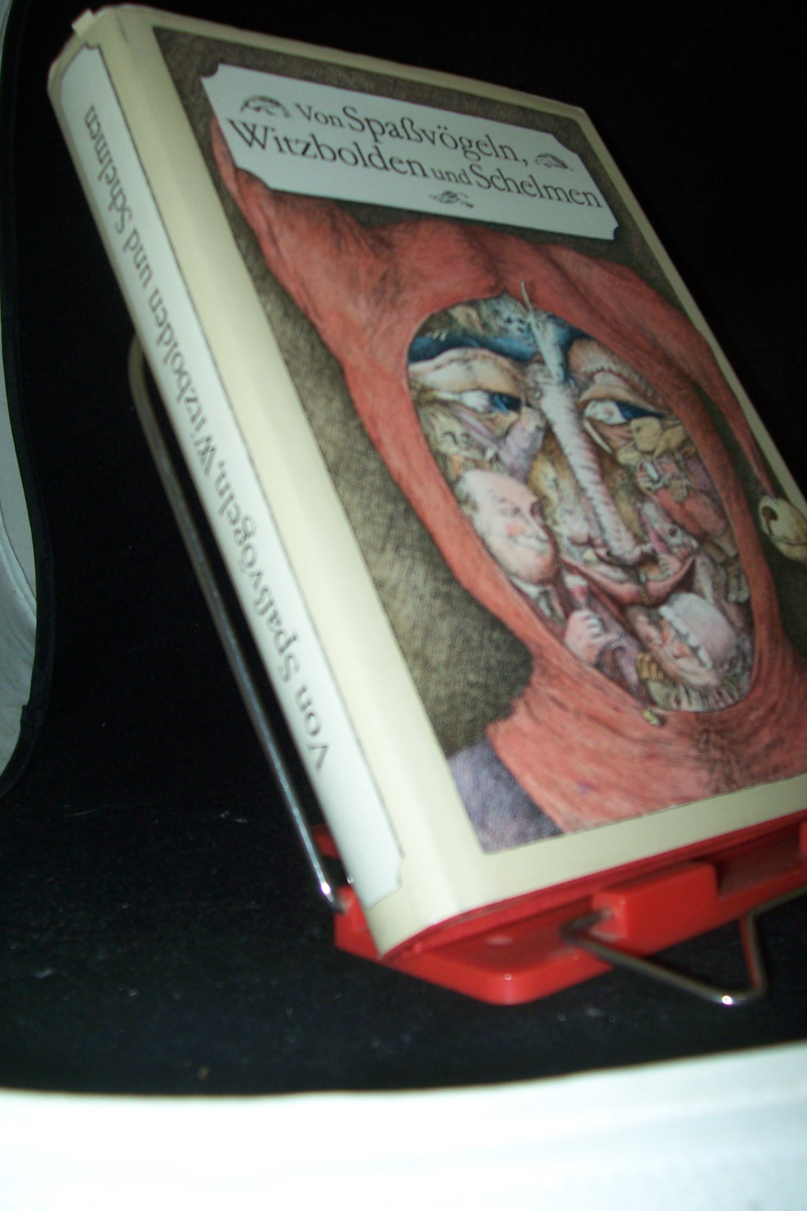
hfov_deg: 35.0
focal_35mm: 38
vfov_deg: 50.7
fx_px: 1278
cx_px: 418
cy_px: 610
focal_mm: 5.6
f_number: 2.7
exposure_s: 1/60
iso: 80
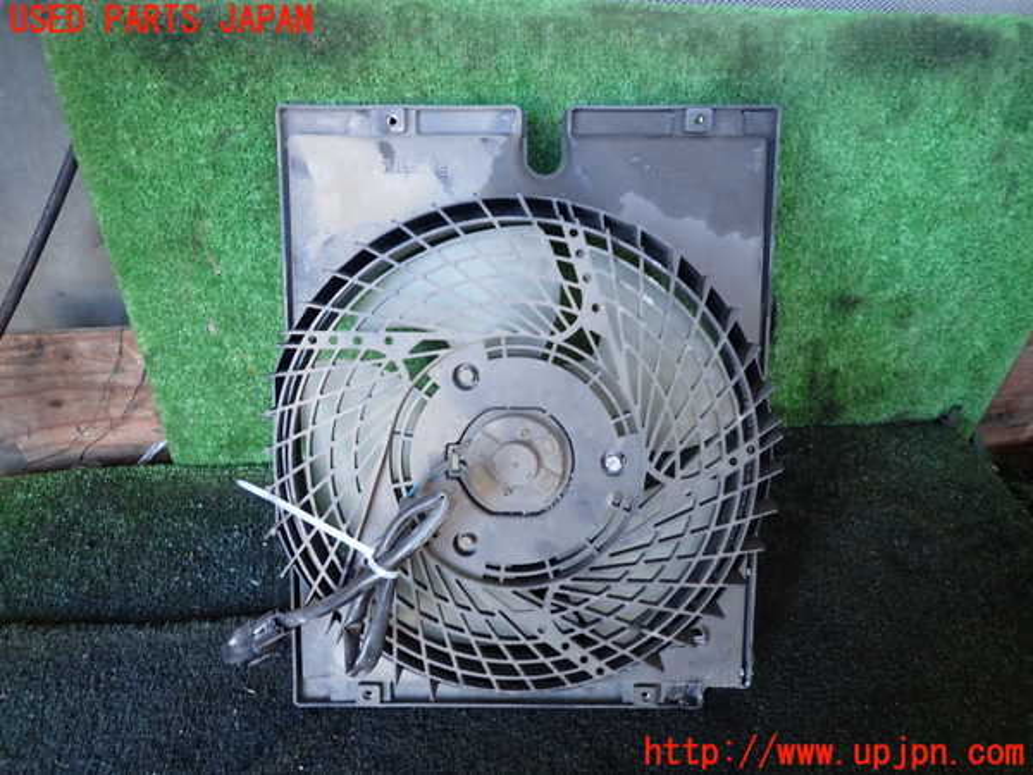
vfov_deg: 54.9
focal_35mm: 25
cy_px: 388
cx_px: 516
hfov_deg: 69.4
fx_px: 746
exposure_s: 1/40
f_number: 2
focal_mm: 4.5
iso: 200
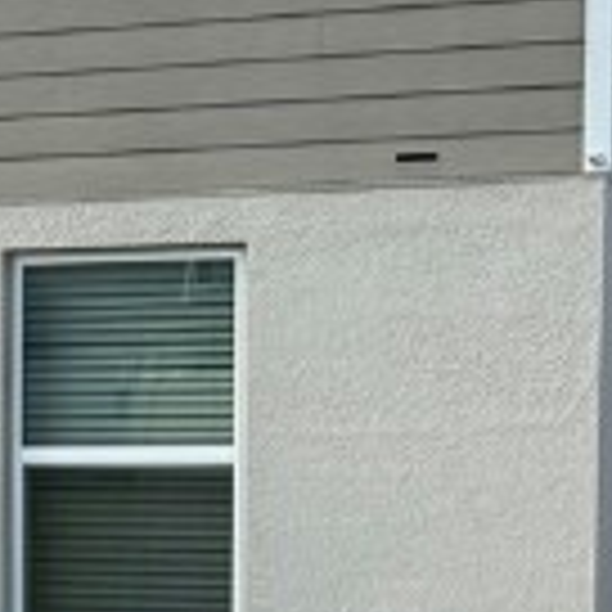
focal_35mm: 160
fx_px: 3200
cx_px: -360
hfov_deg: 10.5
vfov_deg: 10.8
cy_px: 680
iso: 100
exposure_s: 1/3953
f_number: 1.78
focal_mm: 6.76
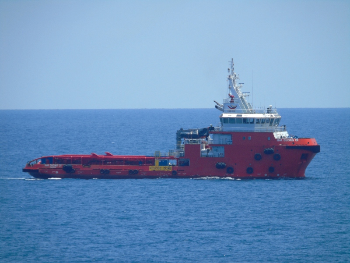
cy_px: 132
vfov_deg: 1.8
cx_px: 175
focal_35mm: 848
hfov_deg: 2.3
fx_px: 8574
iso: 80
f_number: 6.1
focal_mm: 151
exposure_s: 1/400
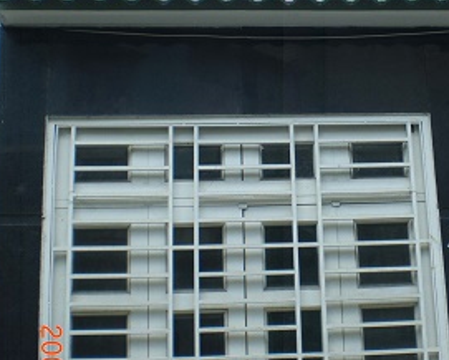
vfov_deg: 20.7
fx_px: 970
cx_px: 311
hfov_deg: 25.9
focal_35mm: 73
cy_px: 64
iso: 50
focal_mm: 6.3
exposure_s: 1/2000
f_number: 4.4
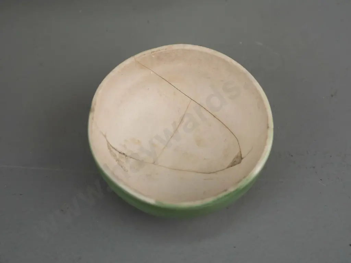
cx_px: 176
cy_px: 132
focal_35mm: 64
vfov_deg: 22.9
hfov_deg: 30.3
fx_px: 649
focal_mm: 32
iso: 3200
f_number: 5.6
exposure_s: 1/1250
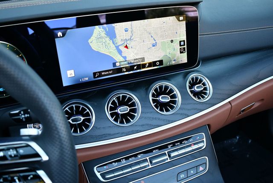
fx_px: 273
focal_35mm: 36
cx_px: 136
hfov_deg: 53.1
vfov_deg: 36.9
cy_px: 92
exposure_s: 1/250
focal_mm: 18
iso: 720
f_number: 3.5
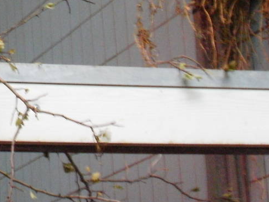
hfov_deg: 11.2
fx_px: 1321
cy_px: -68
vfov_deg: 8.6
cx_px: -130
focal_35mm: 170
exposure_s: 1/15
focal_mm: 9.1
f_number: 4.4
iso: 400
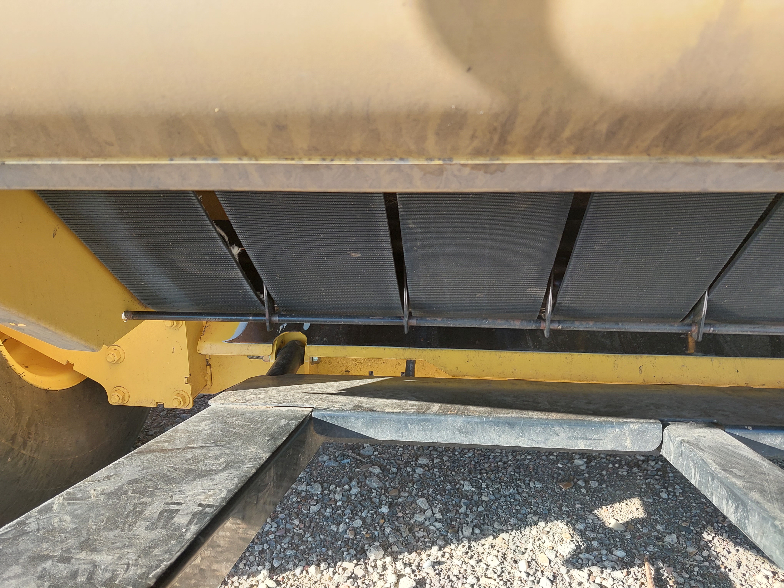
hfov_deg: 65.3
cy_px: 294
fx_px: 612
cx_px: 392
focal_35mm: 27
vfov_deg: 51.4
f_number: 1.8
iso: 25
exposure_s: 1/120
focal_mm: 4
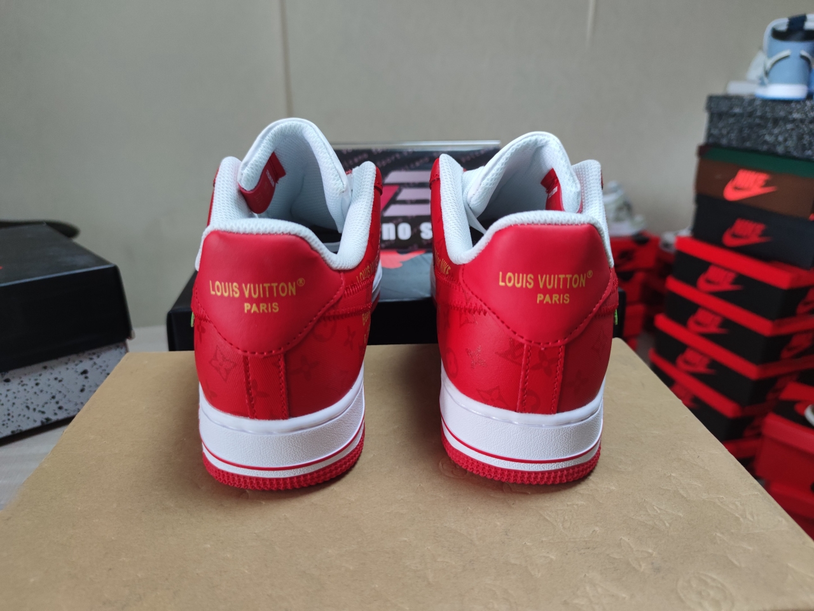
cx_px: 407
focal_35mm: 24
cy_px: 306
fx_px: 564
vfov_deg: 56.8
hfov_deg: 71.6
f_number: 1.69
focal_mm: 6.72
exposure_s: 1/100
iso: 237
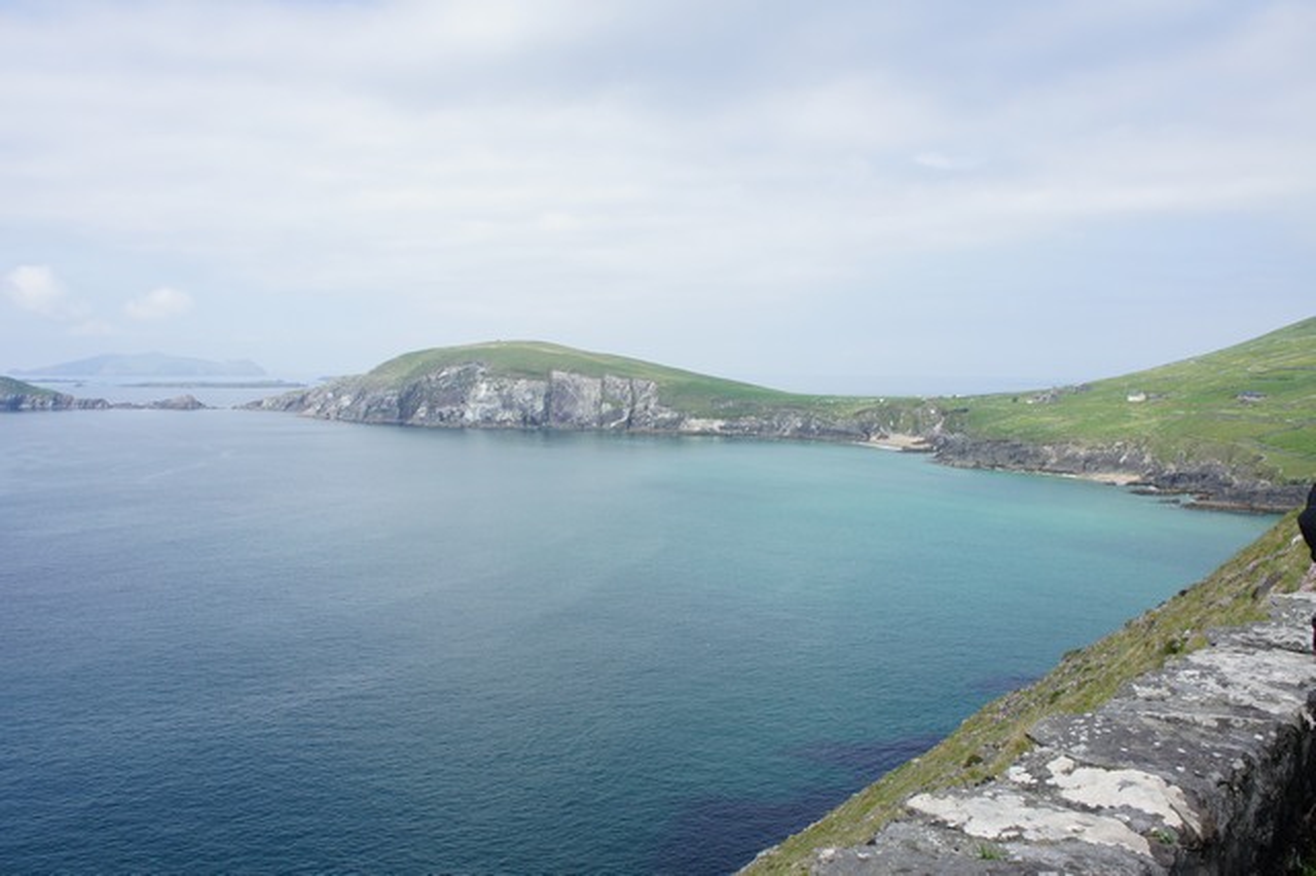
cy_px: 438
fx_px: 1096
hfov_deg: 62.0
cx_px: 658
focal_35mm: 30
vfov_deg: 43.6
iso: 250
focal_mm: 20
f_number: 11
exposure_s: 1/250
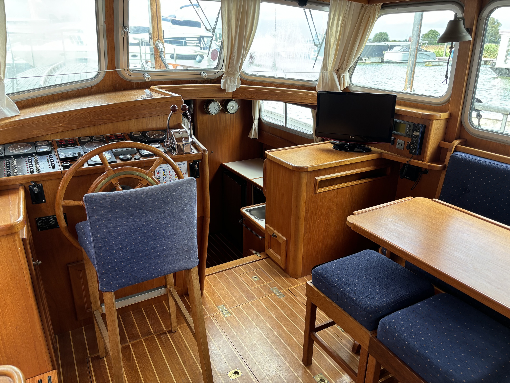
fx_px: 383
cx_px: 255
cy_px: 192
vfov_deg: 53.1
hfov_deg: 67.3
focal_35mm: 26
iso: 64
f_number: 1.6
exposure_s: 1/121
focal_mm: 5.96
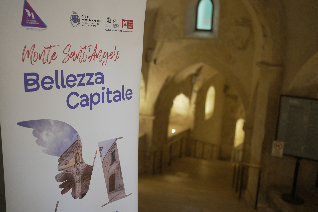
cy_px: 106
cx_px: 155
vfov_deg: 36.9
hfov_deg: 53.1
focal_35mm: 36
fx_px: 318
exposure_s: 1/100
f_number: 2
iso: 2000
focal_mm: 35
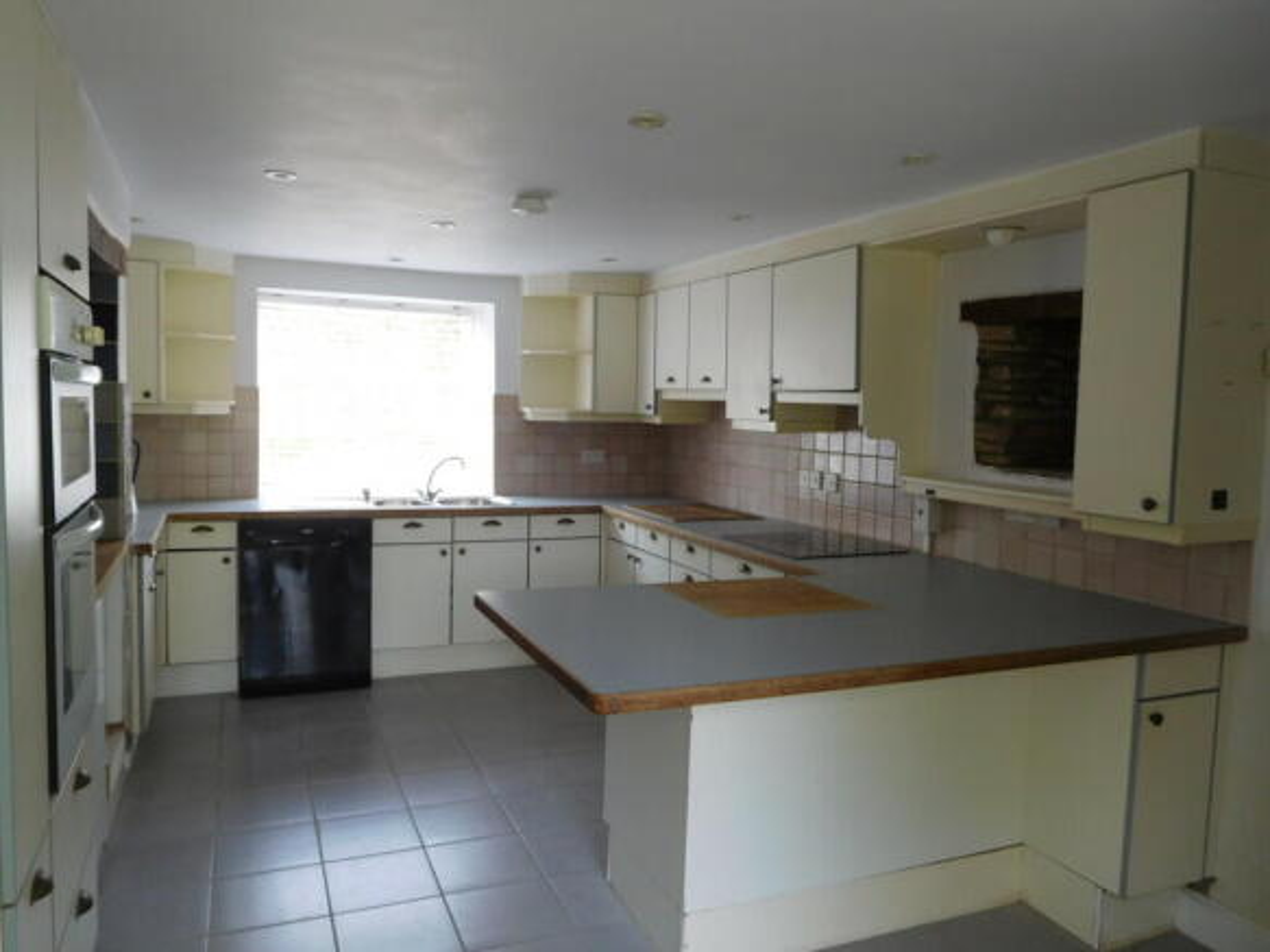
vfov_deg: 54.9
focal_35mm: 25
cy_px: 476
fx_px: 917
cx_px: 635
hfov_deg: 69.4
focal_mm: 4.5
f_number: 3.4
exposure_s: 1/40
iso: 125
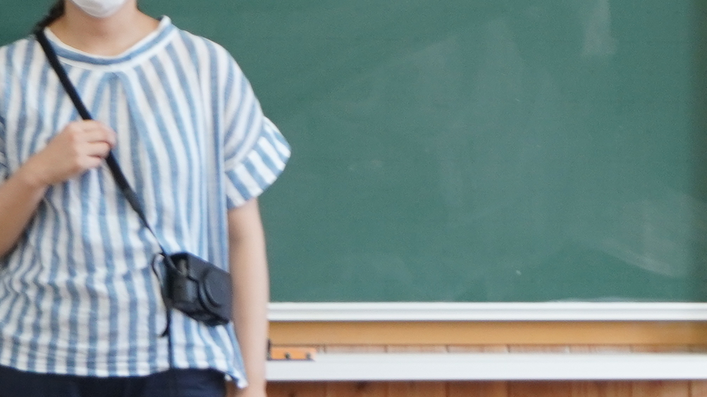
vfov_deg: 3.9
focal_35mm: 312
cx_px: 675
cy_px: 37
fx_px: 5853
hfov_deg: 6.9
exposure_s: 1/60
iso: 400
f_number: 5.6
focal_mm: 47
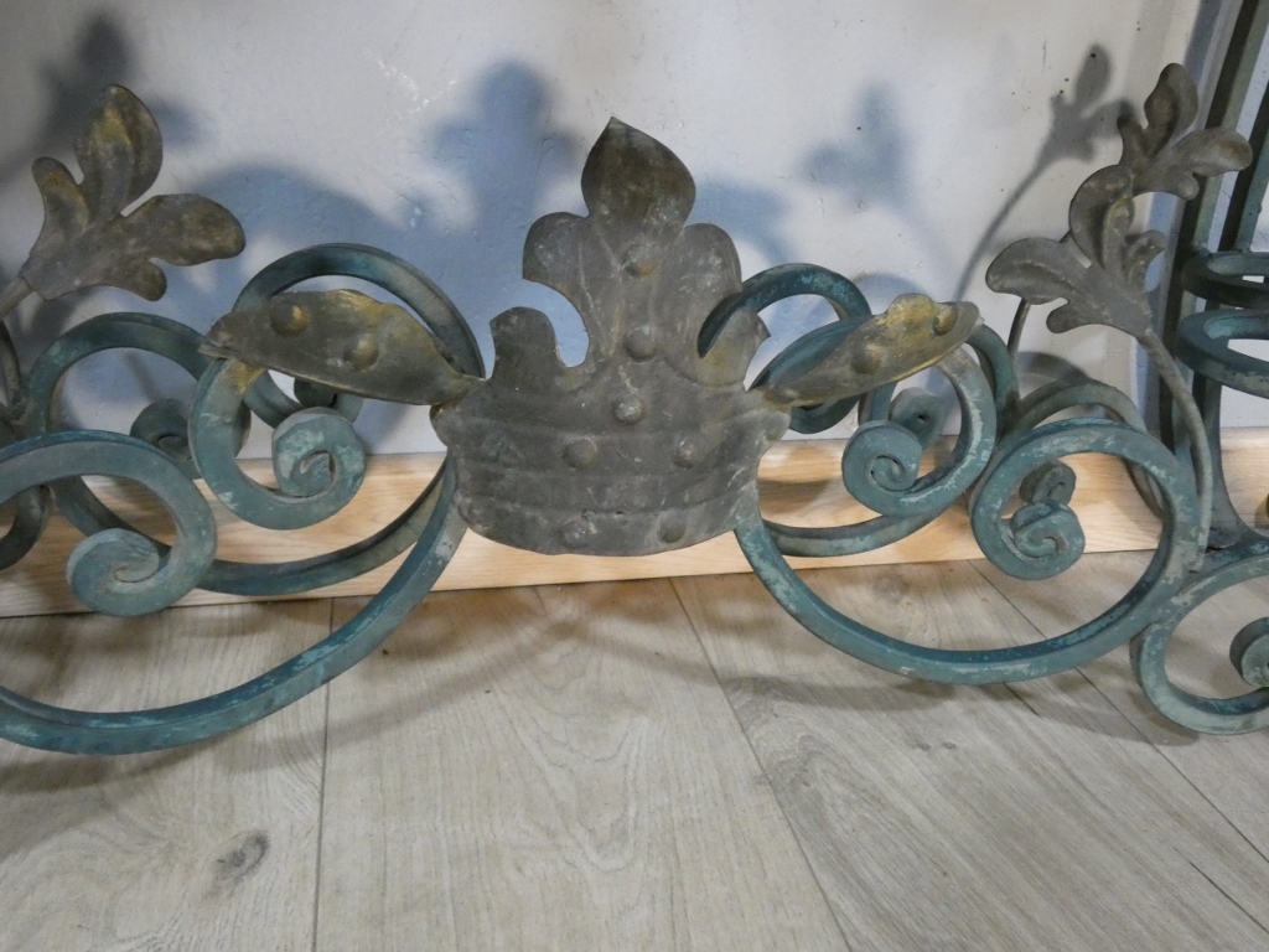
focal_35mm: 31
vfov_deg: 45.4
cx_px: 634
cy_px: 476
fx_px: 1136
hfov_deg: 58.4
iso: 1250
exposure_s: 1/80
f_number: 3.3
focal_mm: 5.5
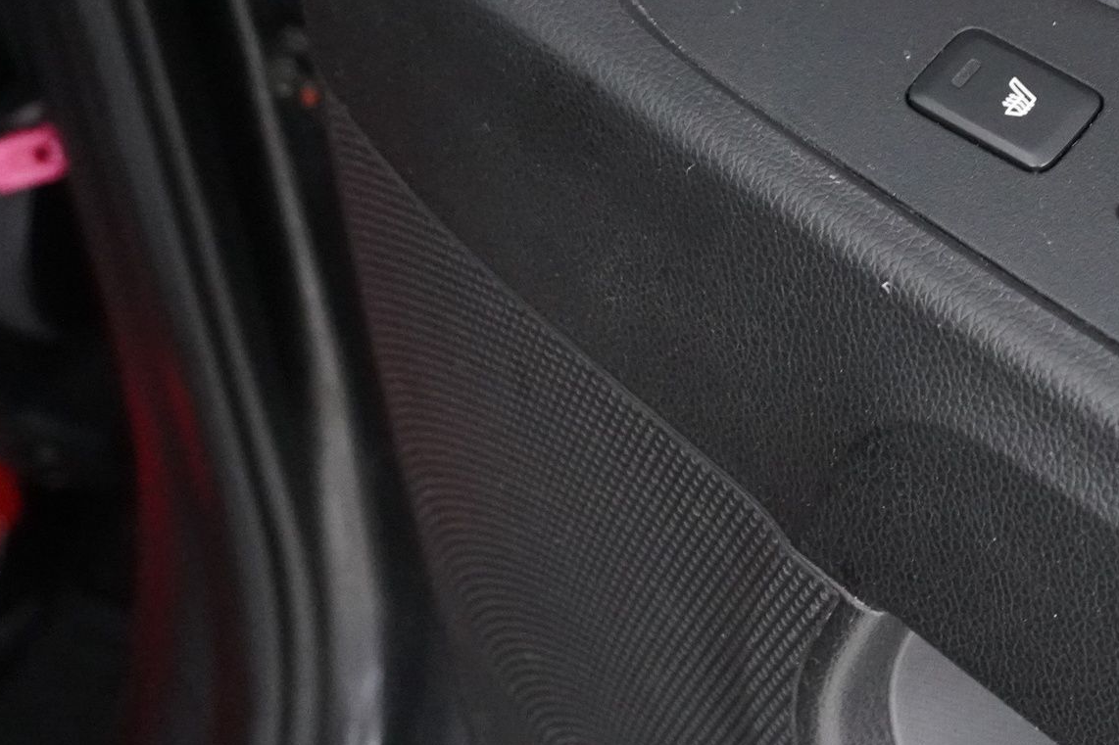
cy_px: 155
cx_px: 1147
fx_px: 2551
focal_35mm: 82
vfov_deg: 16.5
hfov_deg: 23.6
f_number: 4.5
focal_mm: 25
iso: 6400
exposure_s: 1/30
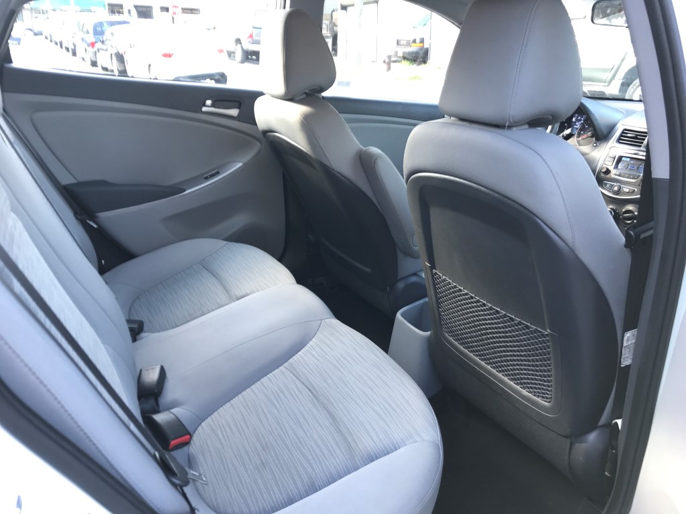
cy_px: 257
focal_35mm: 28
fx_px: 555
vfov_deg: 49.7
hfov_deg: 63.4
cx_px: 343
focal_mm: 3.99
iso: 25
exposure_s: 1/30
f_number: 1.8
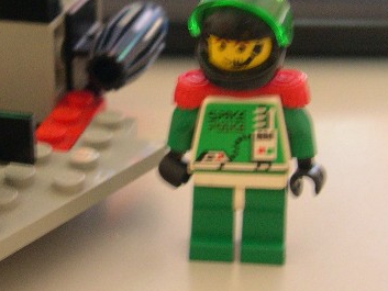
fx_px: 964
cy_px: 100
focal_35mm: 86
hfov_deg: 22.6
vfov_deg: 17.1
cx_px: 120
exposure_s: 1/4.8
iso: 388
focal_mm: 8
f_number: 2.8
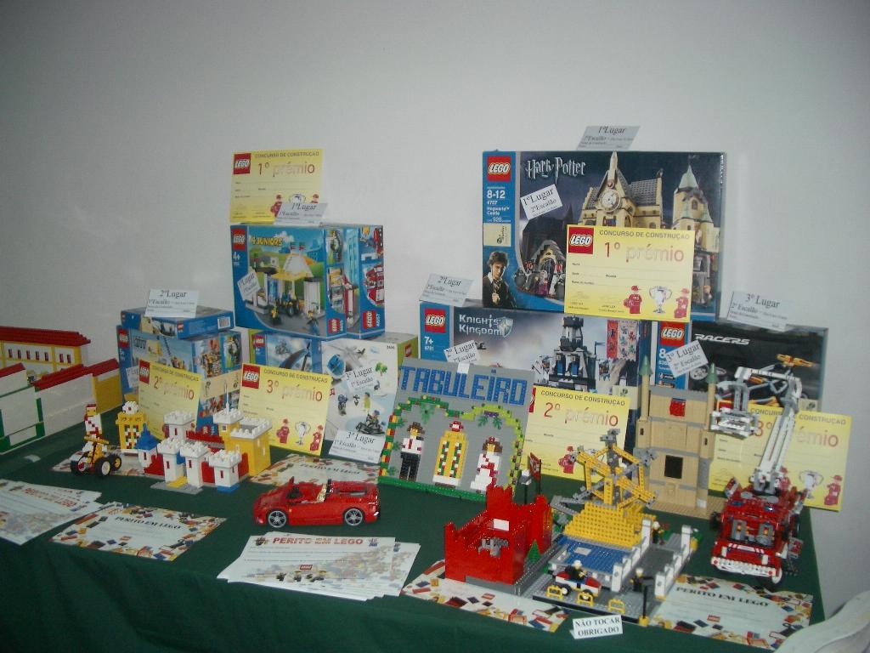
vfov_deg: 40.7
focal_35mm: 35
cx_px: 435
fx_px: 880
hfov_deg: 52.6
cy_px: 326
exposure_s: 1/60
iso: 100
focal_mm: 5.8
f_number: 2.6
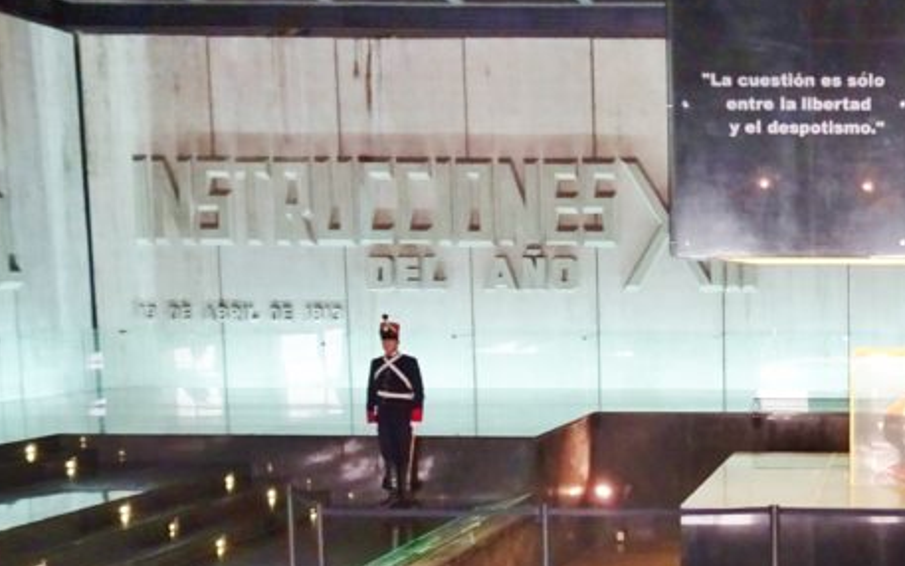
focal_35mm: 57
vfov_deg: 22.5
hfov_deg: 33.0
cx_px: 887
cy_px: 451
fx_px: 1406
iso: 800
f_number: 3.5
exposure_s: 1/25
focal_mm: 4.1
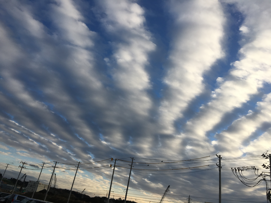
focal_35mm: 29
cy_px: 102
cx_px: 136
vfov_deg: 48.2
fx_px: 227
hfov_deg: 61.7
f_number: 2.2
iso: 25
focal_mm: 4.15
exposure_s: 1/1570
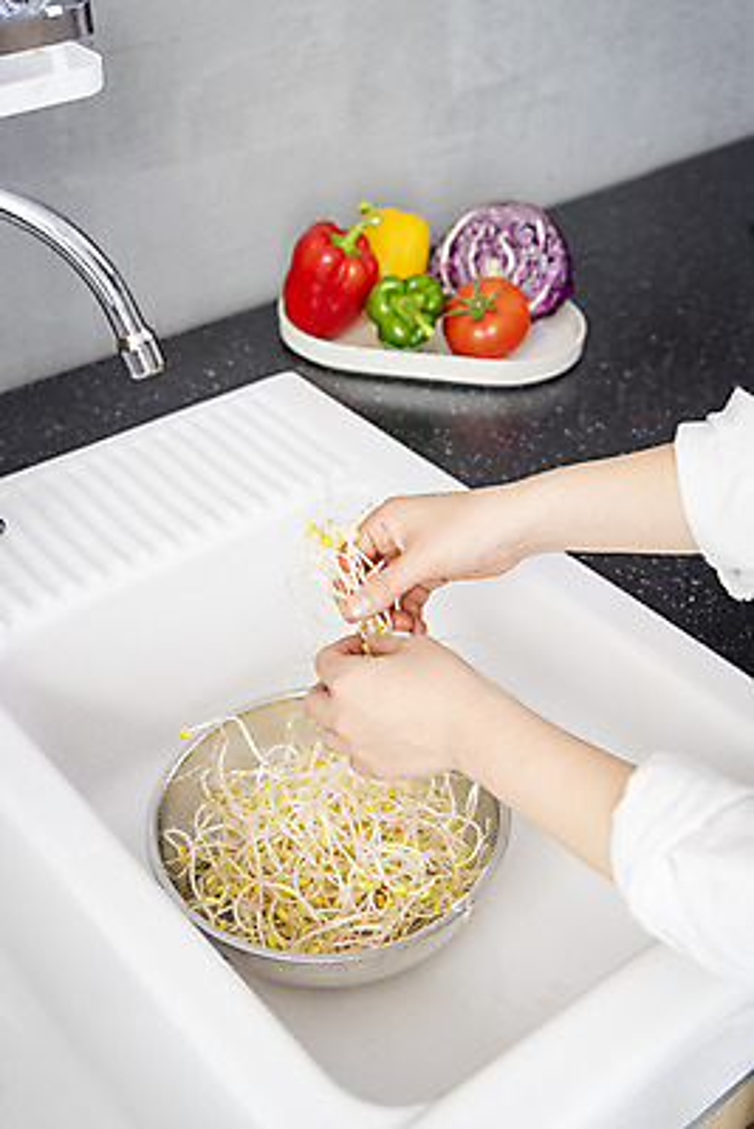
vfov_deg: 44.5
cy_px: 564
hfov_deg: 30.5
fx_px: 1381
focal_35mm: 44
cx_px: 377
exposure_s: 1/13
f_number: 4
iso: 160
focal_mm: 44
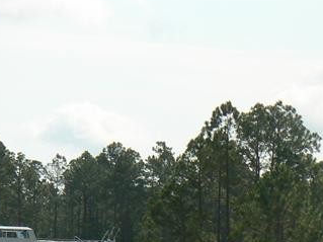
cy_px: 293
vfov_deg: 4.9
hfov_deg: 6.6
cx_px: 309
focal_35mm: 299
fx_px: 2789
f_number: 7.1
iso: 80
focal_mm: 15.5
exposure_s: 1/500
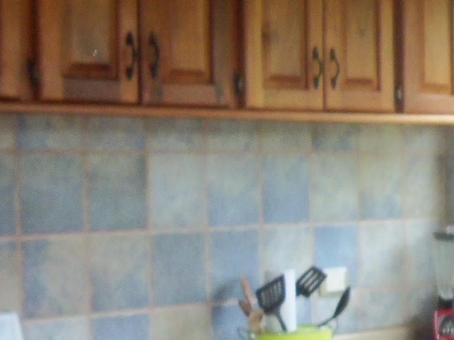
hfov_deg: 13.9
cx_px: 796
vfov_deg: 11.5
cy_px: 395
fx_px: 1665
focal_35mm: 127
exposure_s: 1/30
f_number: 2.9
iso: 160
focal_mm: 5.7
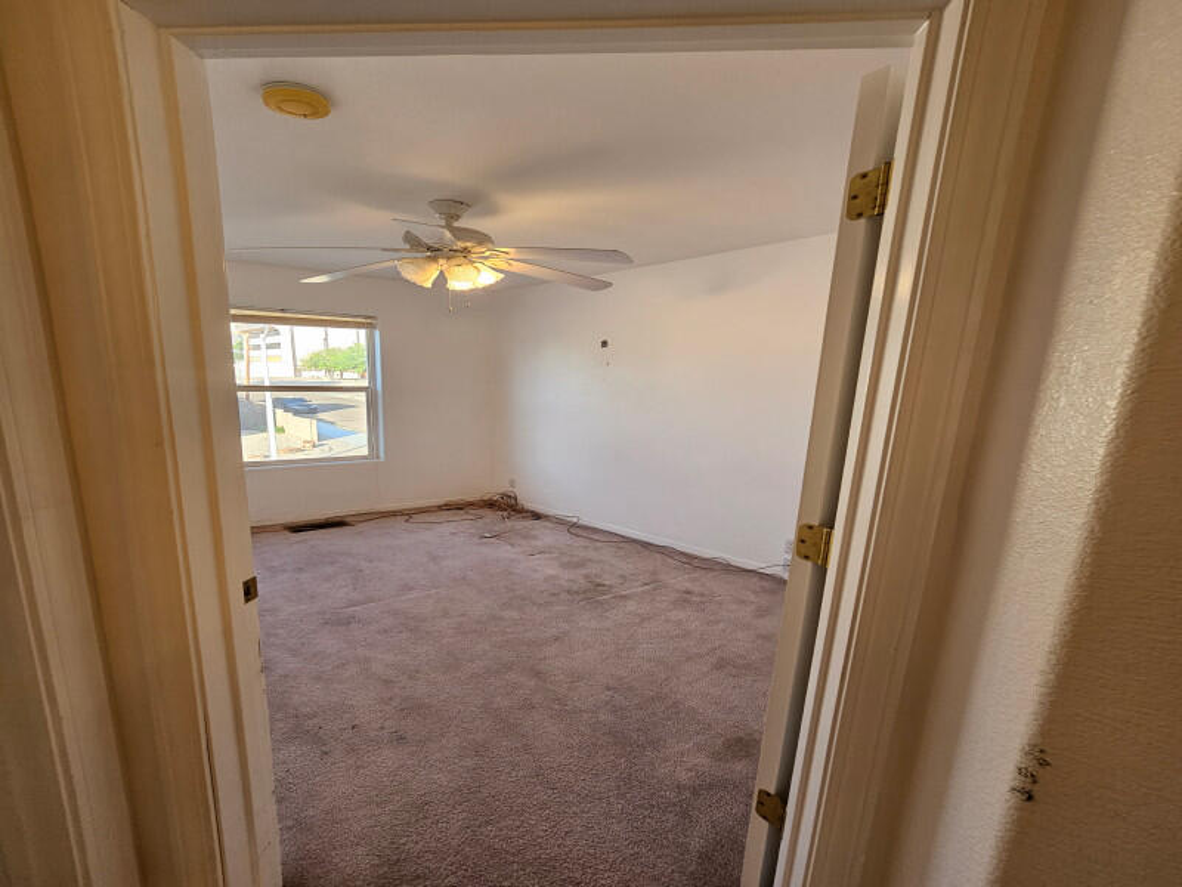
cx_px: 591
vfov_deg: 89.9
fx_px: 444
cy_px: 444
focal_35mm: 13
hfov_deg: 106.2
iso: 64
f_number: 2.2
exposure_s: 1/60
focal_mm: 2.2
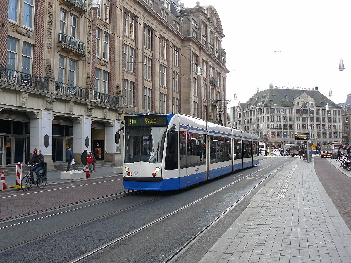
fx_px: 365
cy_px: 132
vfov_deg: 39.7
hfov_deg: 51.4
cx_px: 176
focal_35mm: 36
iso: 100
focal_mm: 6
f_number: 4
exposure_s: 1/200
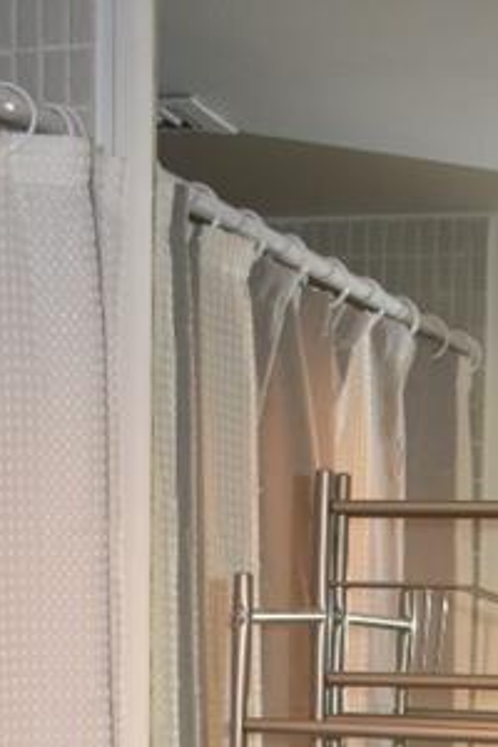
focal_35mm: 120
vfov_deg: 14.9
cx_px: 229
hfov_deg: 11.4
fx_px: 2490
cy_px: 1332
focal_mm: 20
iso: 450
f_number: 3.5
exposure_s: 1/60
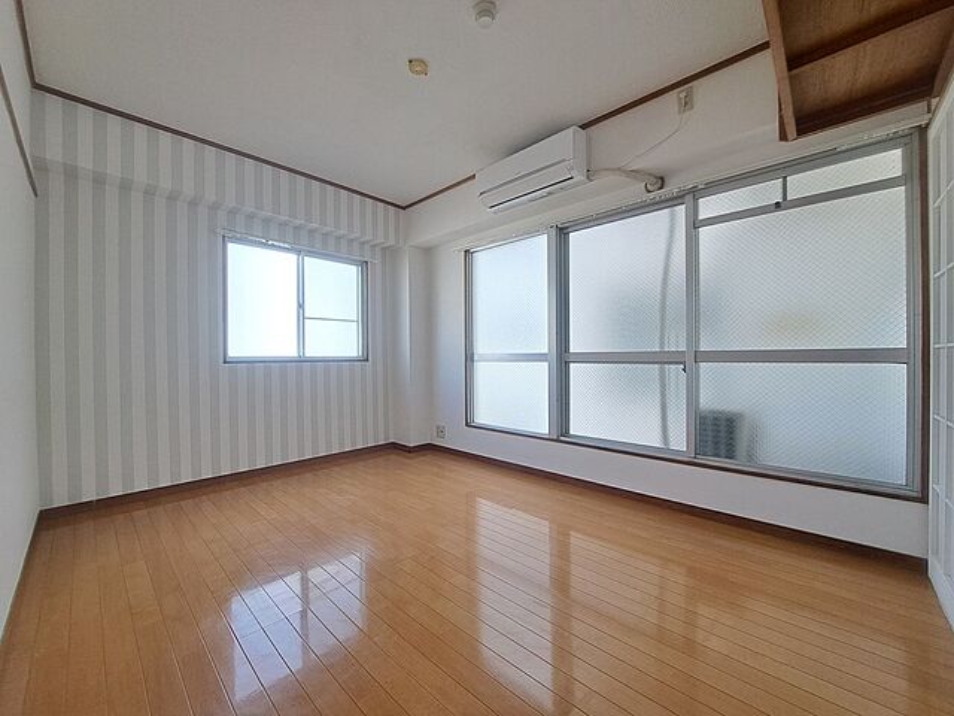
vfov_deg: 89.9
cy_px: 358
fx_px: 358
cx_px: 477
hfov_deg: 106.2
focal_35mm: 13
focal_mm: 1.74
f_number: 2.2
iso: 50
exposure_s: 1/100
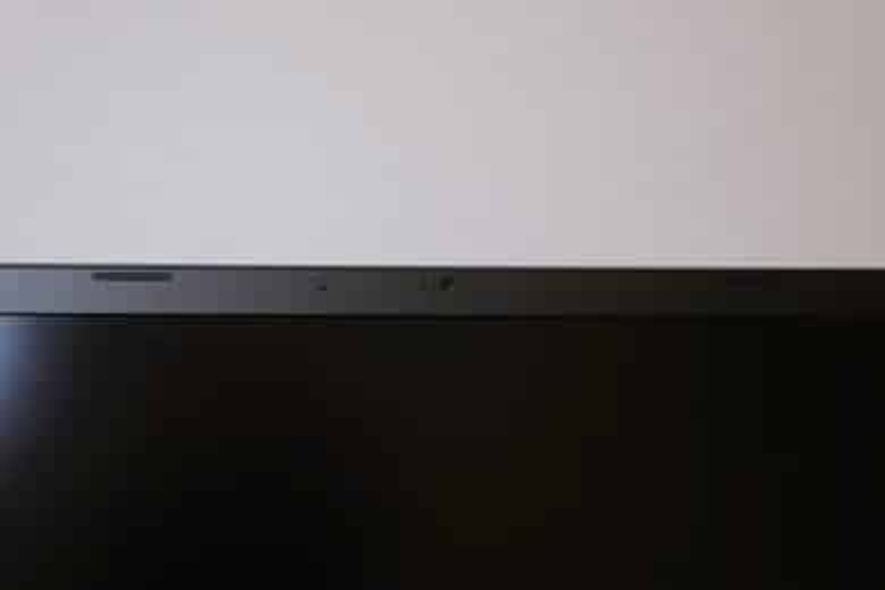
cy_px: 295
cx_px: 442
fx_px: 2040
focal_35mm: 83
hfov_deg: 24.5
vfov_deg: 16.5
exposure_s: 1/45
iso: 1600
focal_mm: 55
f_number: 8
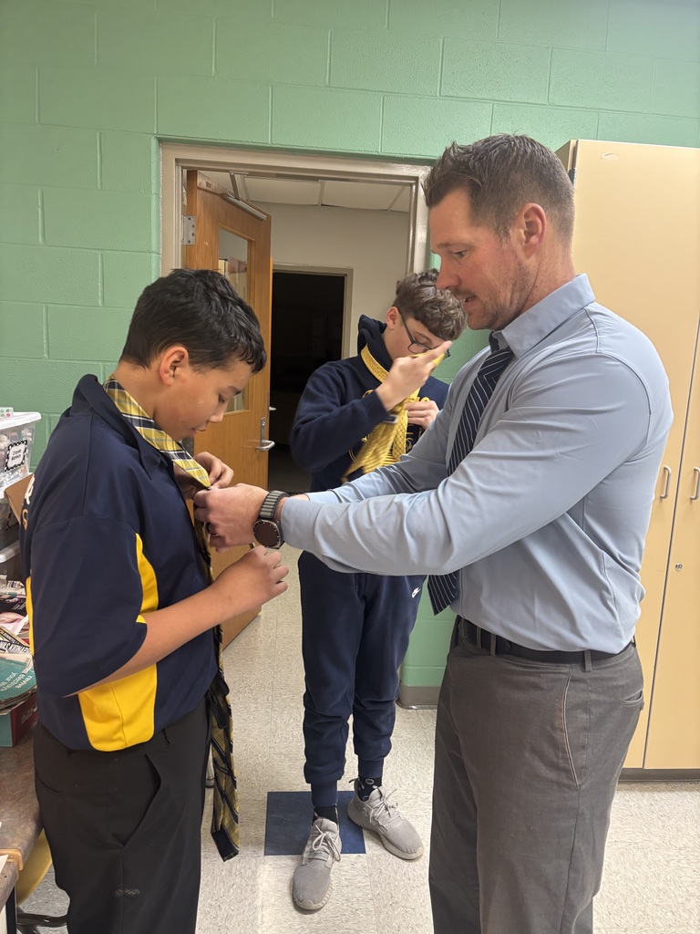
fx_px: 701
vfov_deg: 67.3
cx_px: 350
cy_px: 467
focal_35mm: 26
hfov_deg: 53.1
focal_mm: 5.96
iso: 160
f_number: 1.6
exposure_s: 1/60
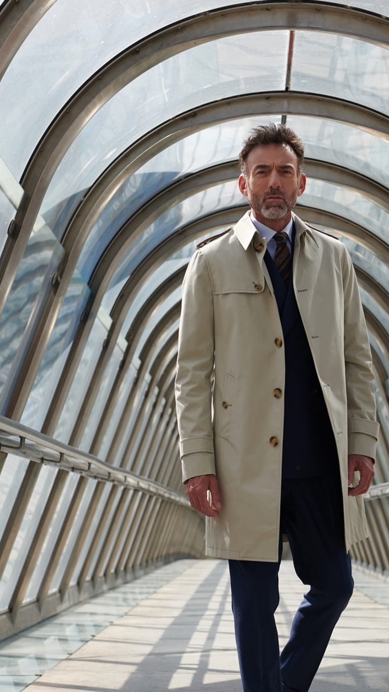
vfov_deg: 21.6
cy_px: 393
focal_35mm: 99
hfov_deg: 12.2
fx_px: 1815
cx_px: 275
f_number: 4
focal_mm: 62
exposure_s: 1/800
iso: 200
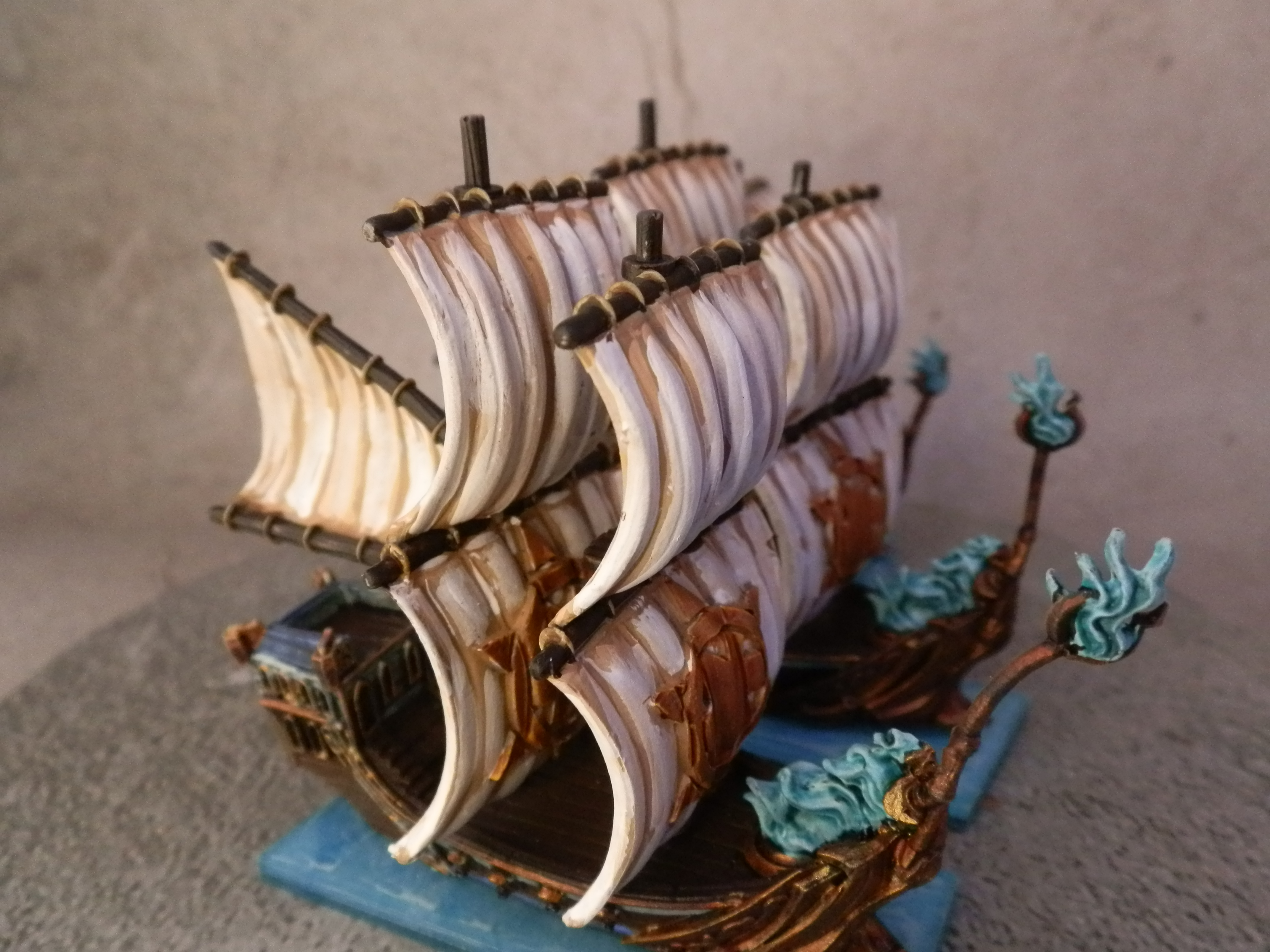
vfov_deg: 49.7
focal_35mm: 28
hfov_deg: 63.4
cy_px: 476
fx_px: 1027
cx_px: 635
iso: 400
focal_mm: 5
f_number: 3.1
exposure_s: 1/200
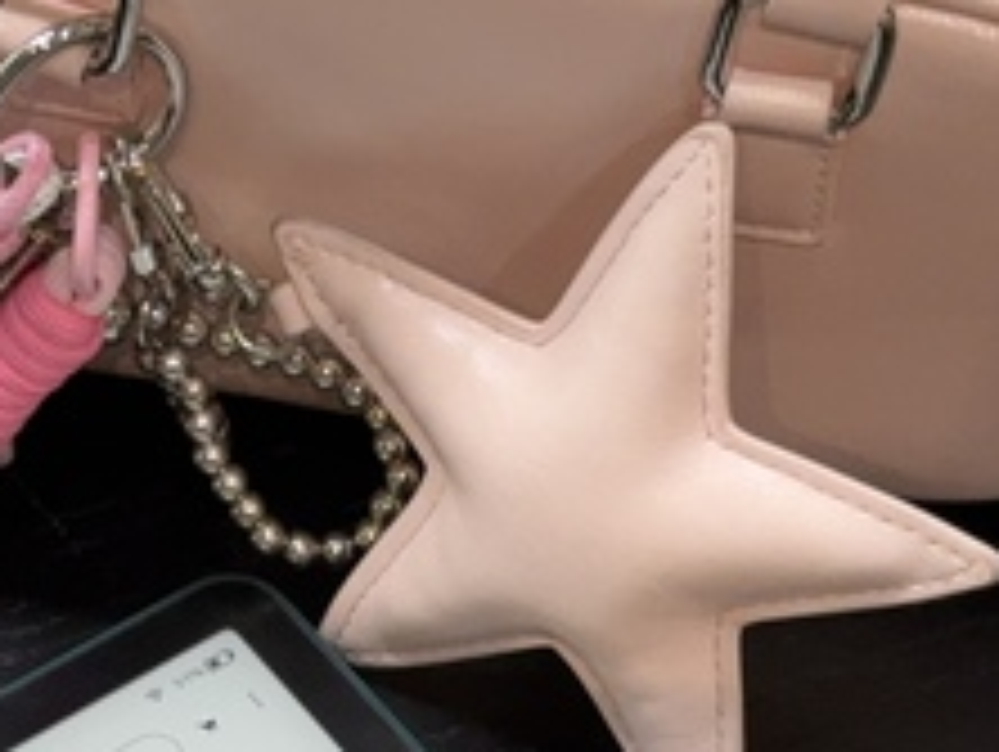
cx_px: 297
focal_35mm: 166
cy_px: 711
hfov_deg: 11.9
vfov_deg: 8.9
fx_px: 4796
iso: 100
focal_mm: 6.76
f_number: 1.78
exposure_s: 1/89
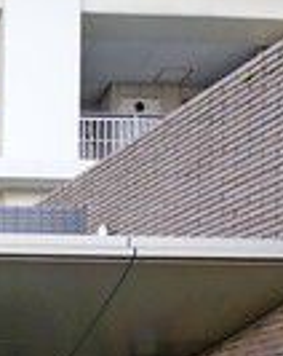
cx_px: -128
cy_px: 522
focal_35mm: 89
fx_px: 934
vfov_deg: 19.1
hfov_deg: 15.9
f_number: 11
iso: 500
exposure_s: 1/60
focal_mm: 14
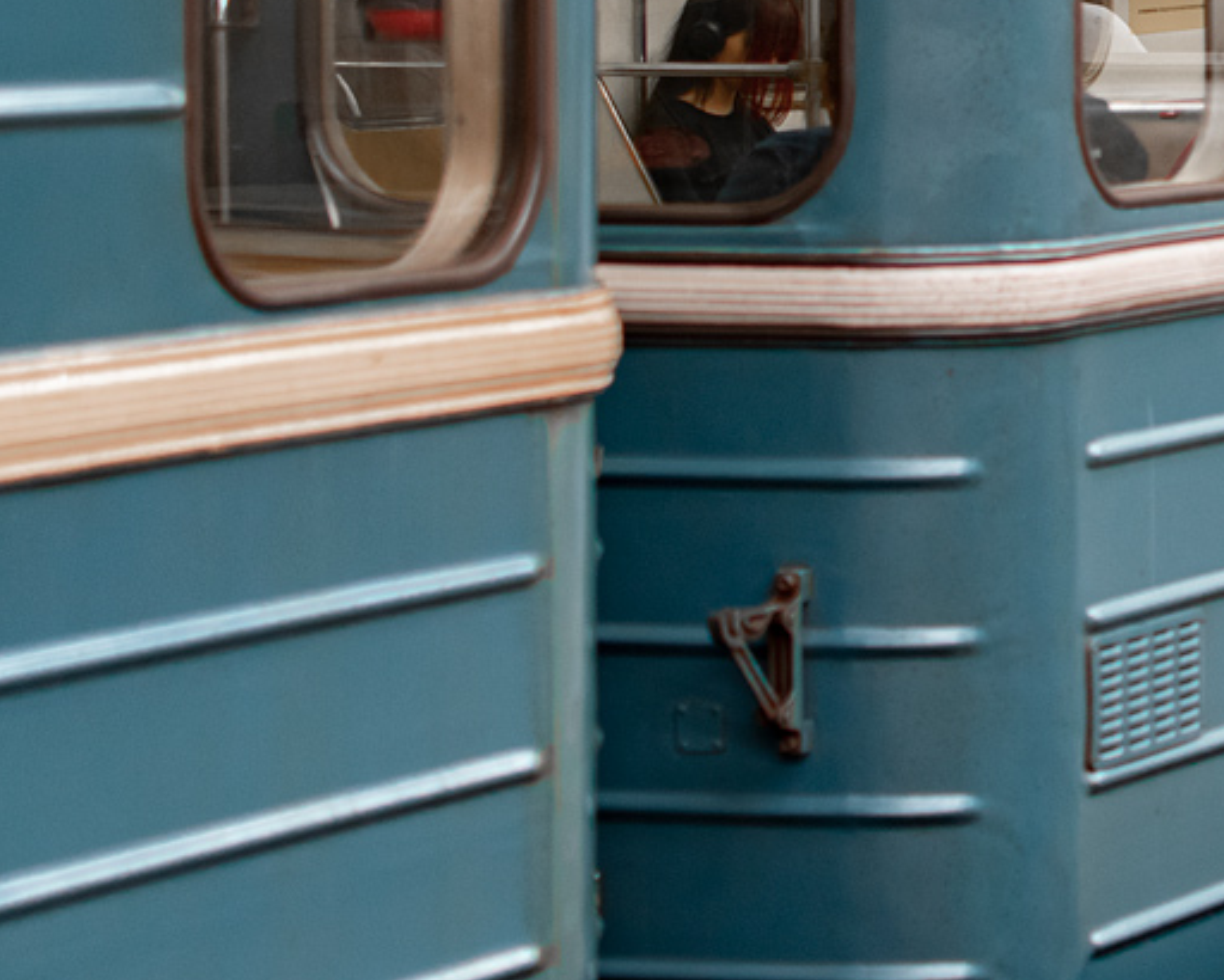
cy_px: 69
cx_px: 1750
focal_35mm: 144
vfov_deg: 10.6
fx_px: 5232
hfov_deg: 12.8
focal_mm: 35
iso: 200
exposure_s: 1/50
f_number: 2.5
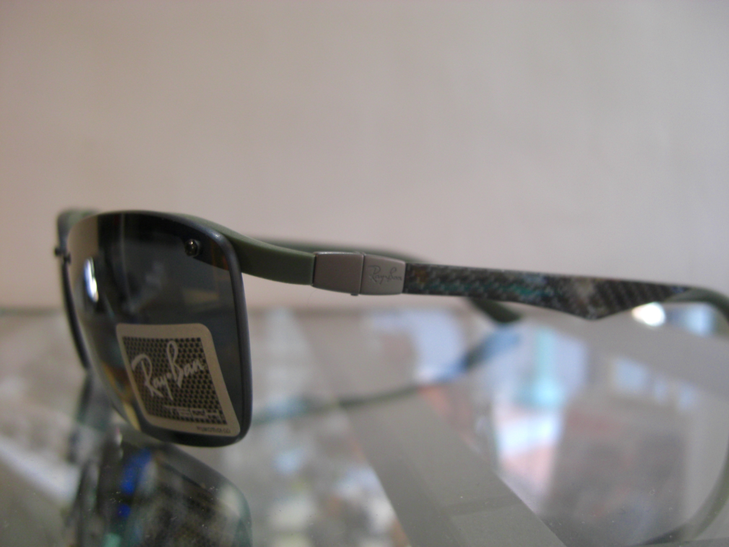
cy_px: 274
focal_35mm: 38
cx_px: 364
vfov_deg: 37.7
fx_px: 800
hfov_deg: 49.0
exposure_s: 1/60
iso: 200
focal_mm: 7.9
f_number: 2.8
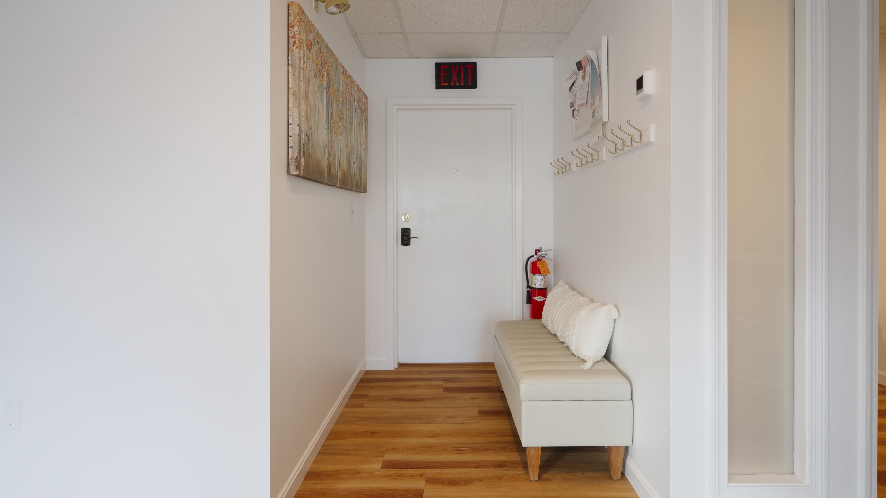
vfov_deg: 56.8
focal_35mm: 20
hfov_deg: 87.8
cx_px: 456
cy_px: 228
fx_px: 460
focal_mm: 16.5
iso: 250
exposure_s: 1/4
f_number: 7.1
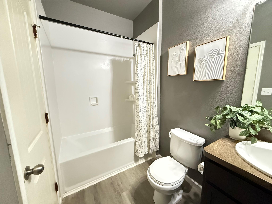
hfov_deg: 102.1
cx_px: 136
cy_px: 102
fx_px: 110
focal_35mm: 14
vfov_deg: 85.7
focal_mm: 2.22
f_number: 2.2
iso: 1250
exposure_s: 1/60
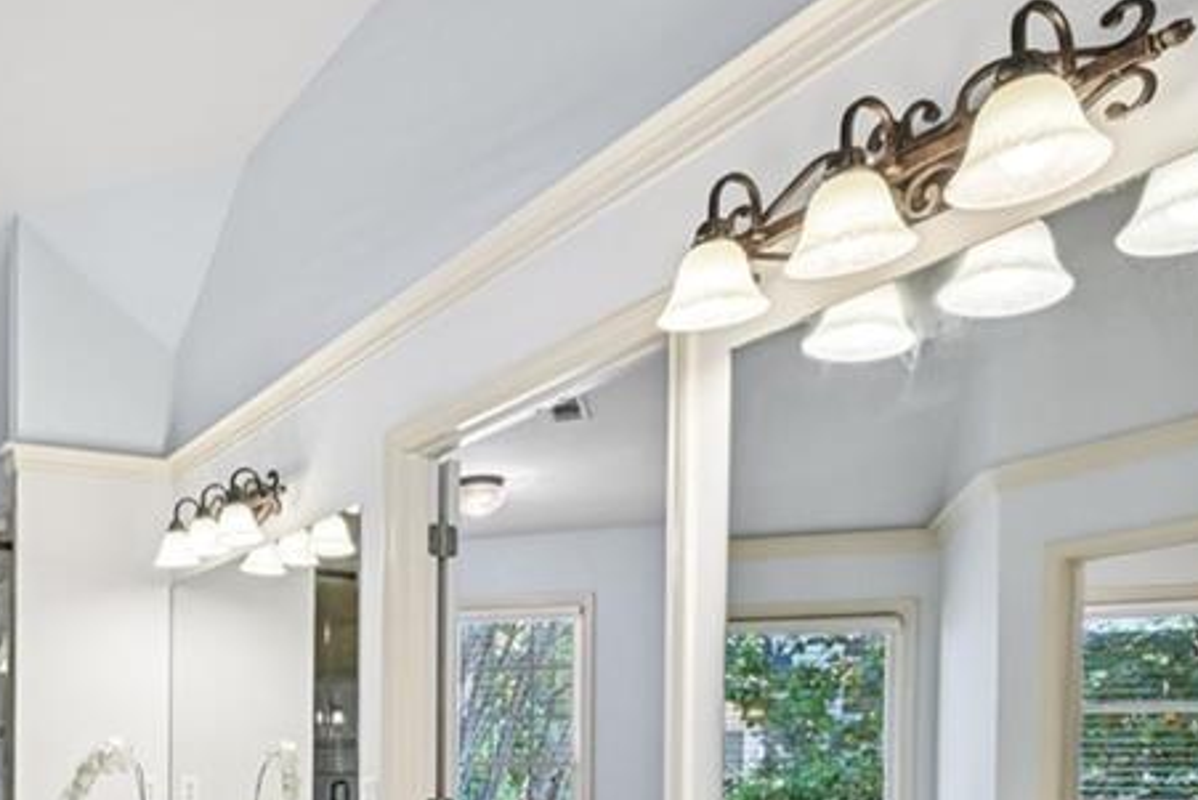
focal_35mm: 35
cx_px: 130
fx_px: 1169
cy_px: 796
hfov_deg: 48.7
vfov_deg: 34.4
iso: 400
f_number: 8
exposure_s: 1/15
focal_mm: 15.5
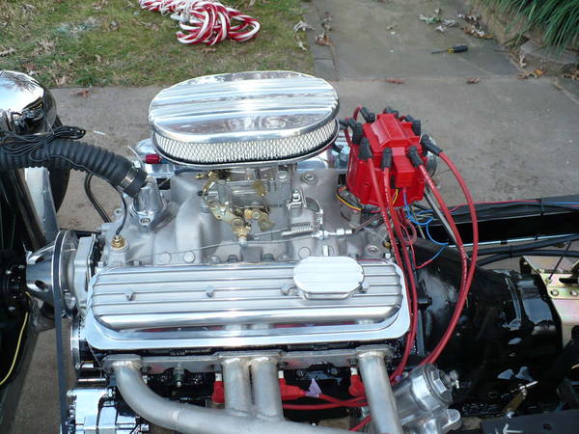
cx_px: 290
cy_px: 217
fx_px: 619
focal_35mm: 37
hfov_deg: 50.1
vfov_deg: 38.7
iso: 100
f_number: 2.8
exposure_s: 1/80
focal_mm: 6.1
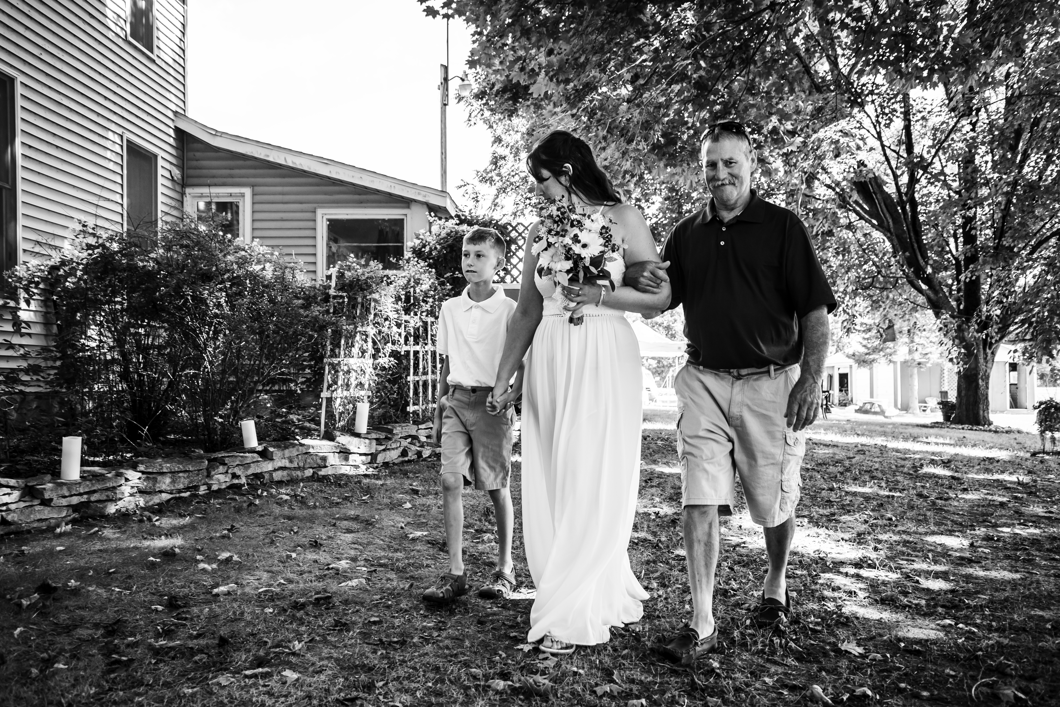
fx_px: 1001
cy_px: 354
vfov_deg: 38.9
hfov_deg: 55.8
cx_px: 530
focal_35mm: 34
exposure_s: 1/125
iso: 320
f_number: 5.6
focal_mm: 34
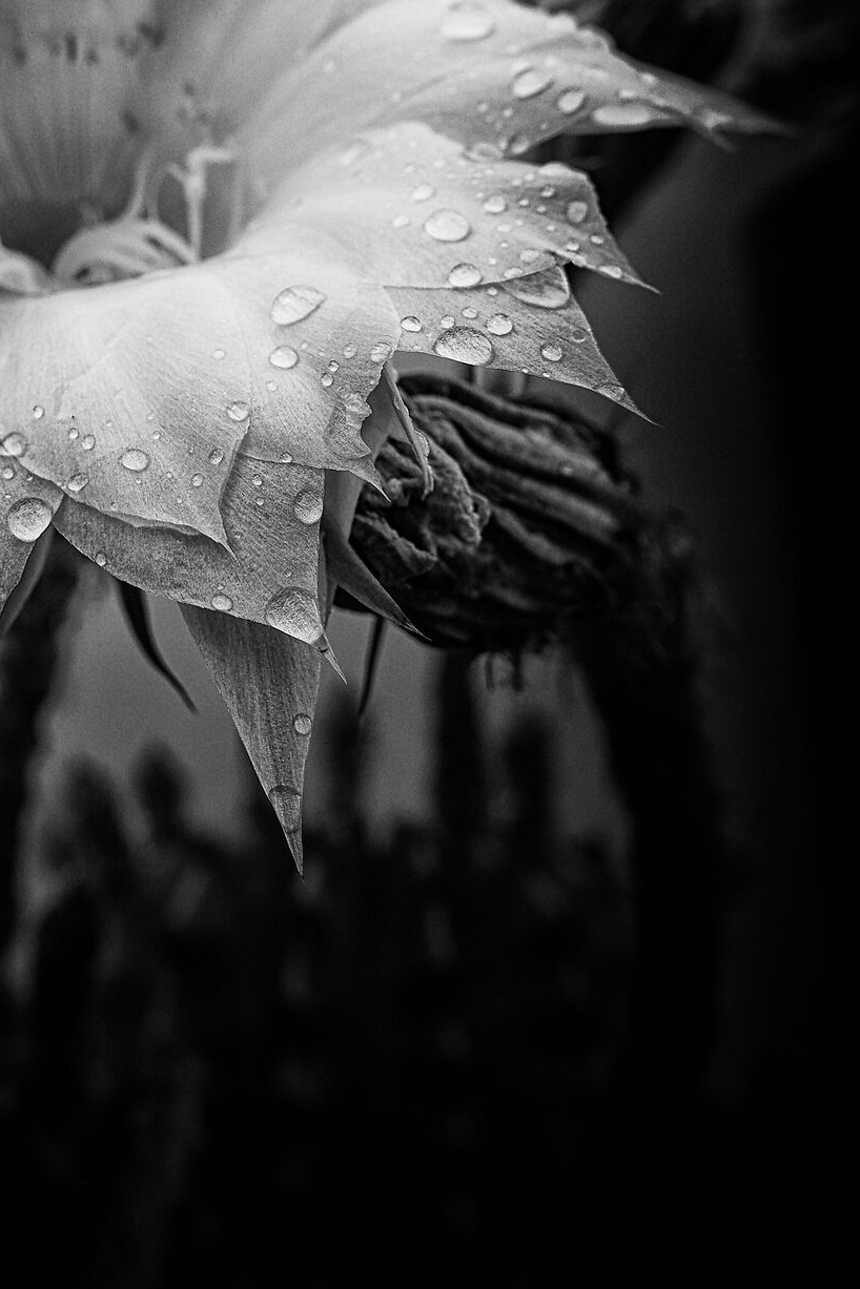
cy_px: 357
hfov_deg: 29.0
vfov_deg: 42.5
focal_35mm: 45
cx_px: 139
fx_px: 1612
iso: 200
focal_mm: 15
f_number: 6.4
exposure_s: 1/70
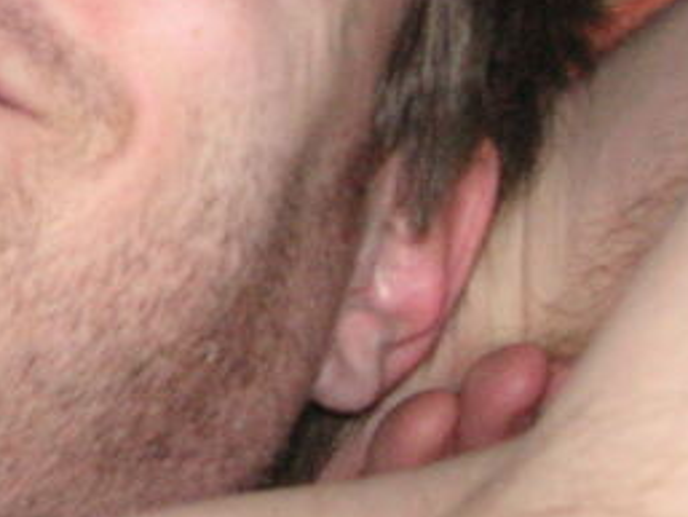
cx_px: -96
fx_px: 2287
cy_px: -24
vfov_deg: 12.7
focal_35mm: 115
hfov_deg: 16.5
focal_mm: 6.1
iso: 160
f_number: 2.8
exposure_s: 1/45
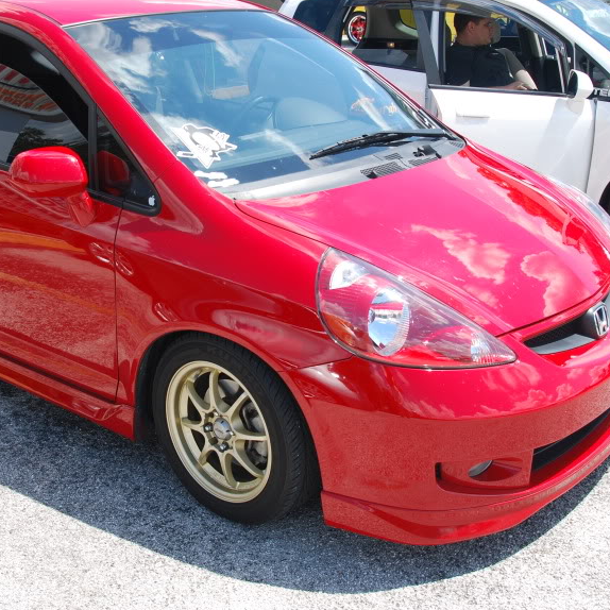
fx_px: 952
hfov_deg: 35.3
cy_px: 255
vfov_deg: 35.4
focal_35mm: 48
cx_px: 215
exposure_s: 1/160
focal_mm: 21
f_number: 6.3
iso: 100
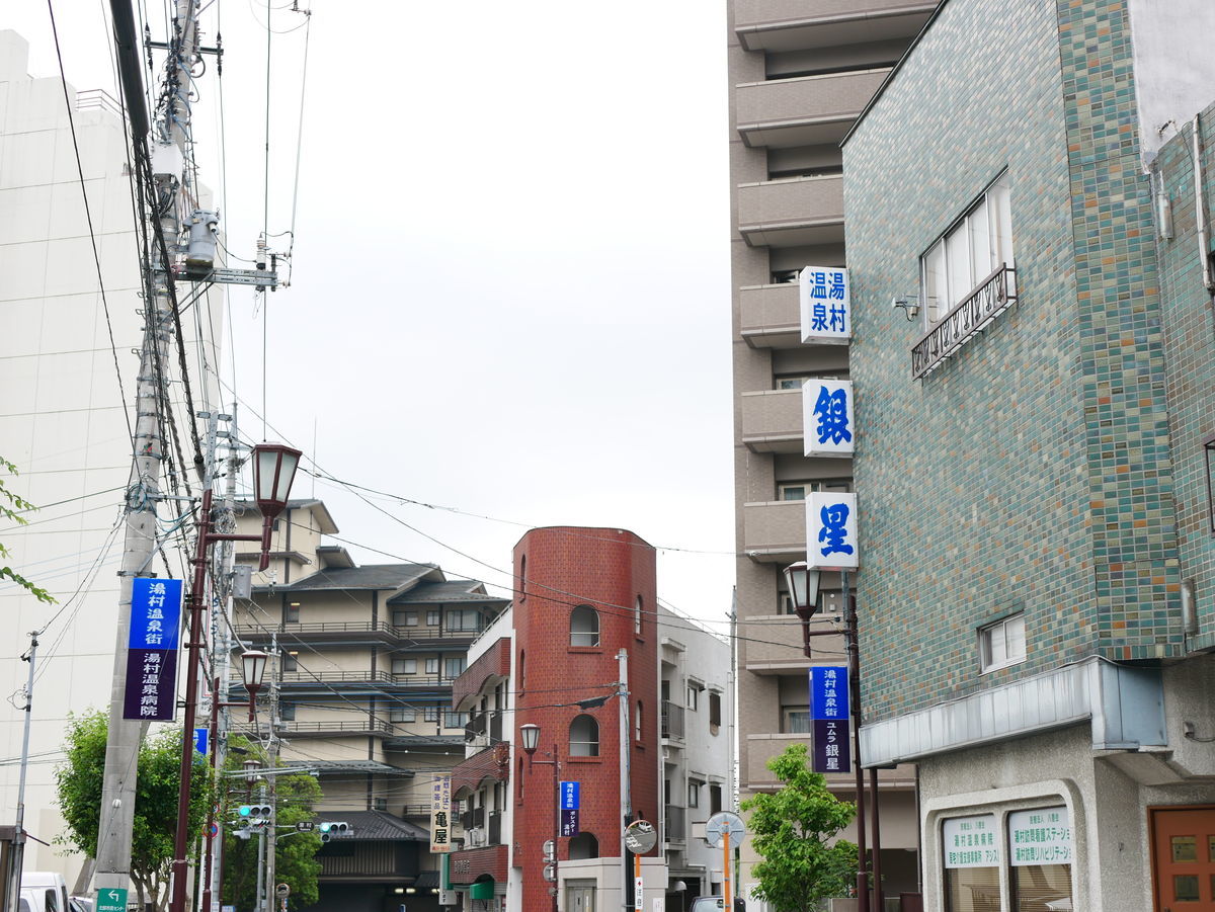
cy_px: 456
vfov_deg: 29.1
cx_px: 608
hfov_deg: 38.2
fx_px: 1756
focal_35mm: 50
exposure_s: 1/320
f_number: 3.2
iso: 200
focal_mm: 25
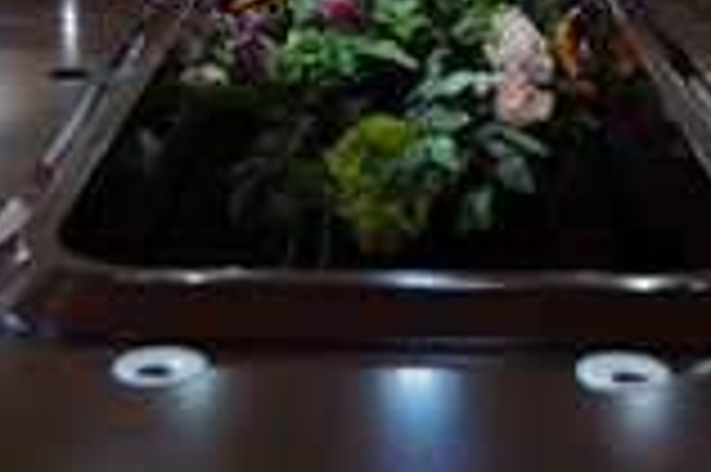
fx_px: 1795
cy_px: -128
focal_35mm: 91
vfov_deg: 14.4
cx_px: 331
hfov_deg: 22.4
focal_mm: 22
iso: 400
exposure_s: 1/50
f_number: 4
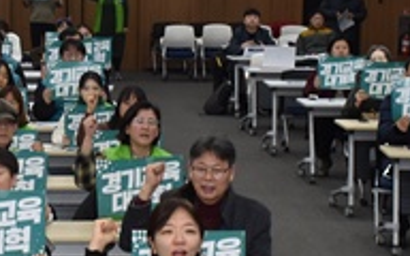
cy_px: 193
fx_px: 1427
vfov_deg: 10.2
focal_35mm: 128
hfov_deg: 16.2
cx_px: 62
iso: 500
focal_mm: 25
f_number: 5.6
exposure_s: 1/60
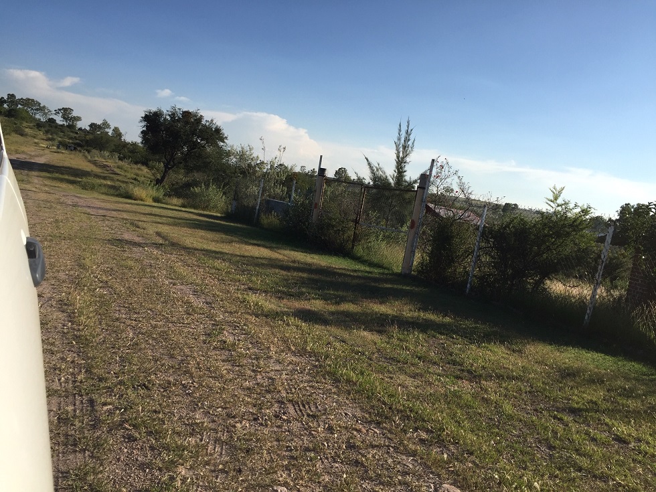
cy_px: 246
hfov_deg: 61.7
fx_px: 550
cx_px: 328
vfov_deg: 48.2
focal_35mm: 29
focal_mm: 4.15
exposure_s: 1/2083
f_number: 2.2
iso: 32
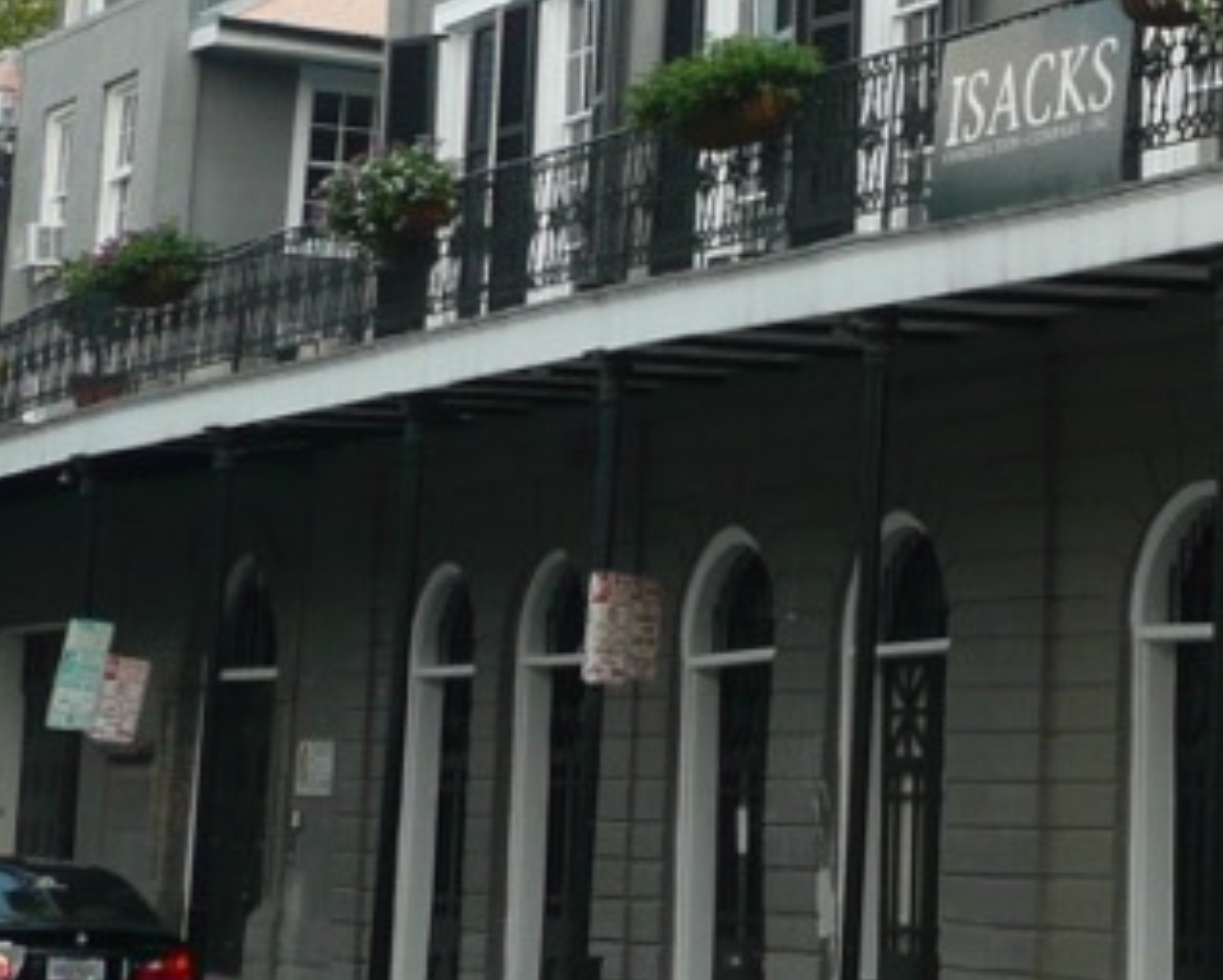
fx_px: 3732
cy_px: -96
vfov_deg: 14.6
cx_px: 1746
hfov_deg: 17.1
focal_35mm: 103
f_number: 3.3
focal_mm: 4.6
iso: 100
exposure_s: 1/320
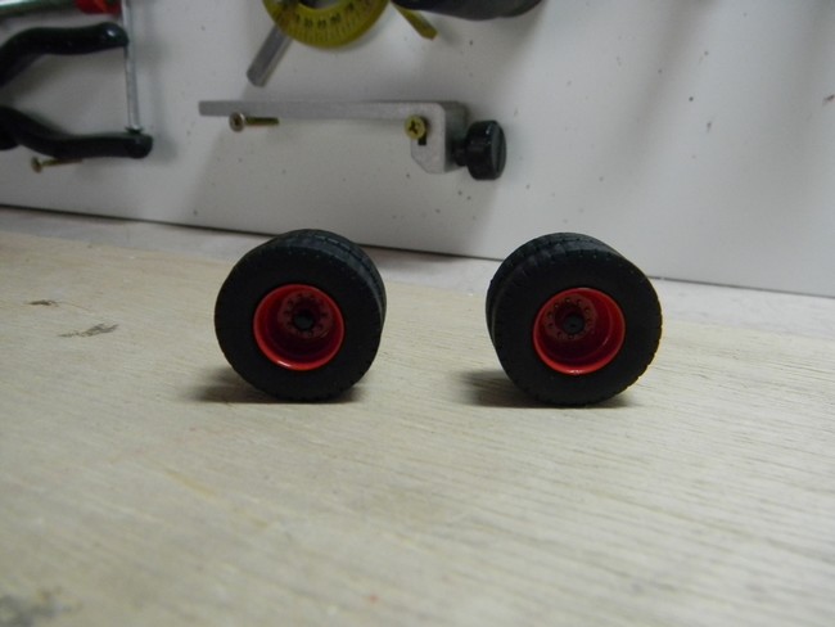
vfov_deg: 49.8
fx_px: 676
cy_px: 314
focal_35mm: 28
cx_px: 418
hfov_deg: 63.4
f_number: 3.5
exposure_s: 1/84.1
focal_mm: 5
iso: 400
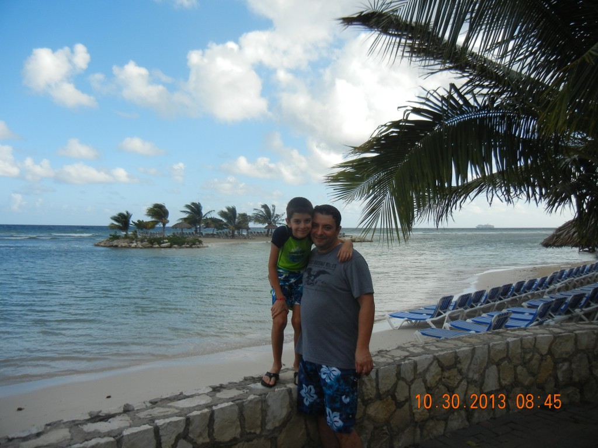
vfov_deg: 46.8
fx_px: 518
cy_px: 224
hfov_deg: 60.0
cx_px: 299
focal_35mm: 30
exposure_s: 1/290
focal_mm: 5.4
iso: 160
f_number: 7
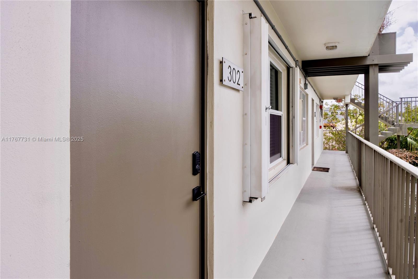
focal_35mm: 24
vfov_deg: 53.2
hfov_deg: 73.7
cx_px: 209
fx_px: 279
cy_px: 140
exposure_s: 1/400
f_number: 10
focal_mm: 24
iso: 80
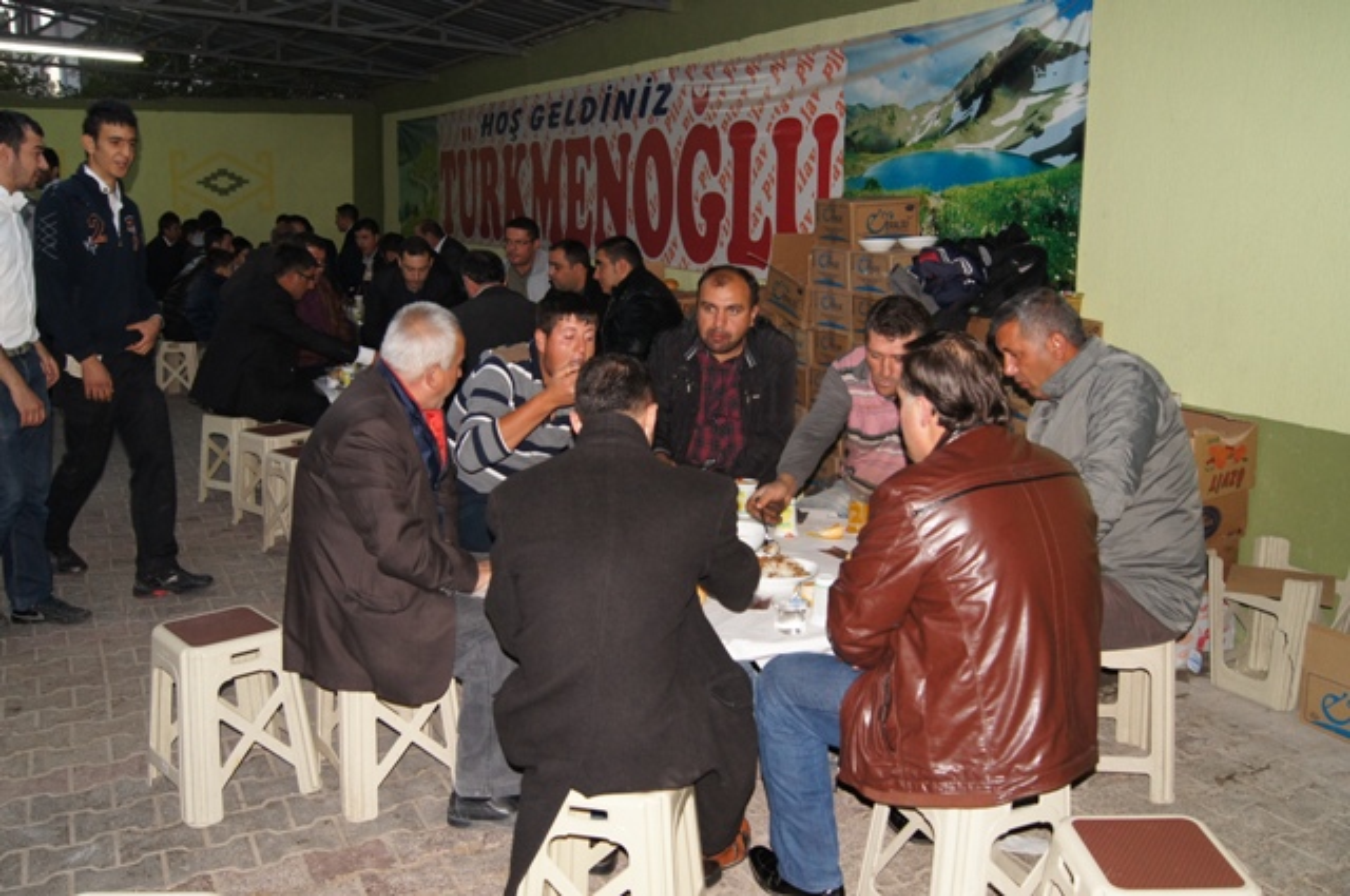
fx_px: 1236
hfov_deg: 57.3
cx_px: 675
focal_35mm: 33
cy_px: 448
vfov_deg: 39.9
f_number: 5.6
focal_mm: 22
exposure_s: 1/60
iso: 800
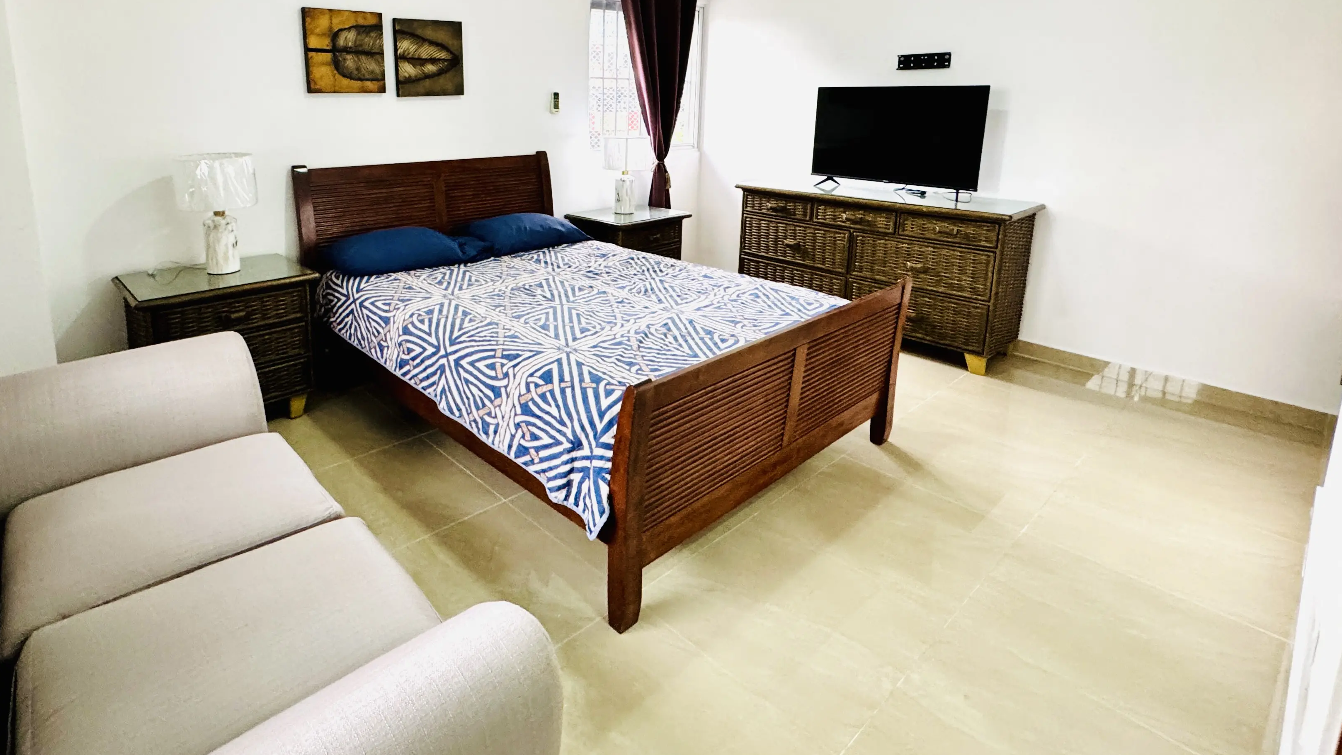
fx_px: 676
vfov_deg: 56.5
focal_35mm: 19
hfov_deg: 88.6
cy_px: 226
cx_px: 548
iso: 400
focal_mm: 2.22
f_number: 2.2
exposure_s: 1/60
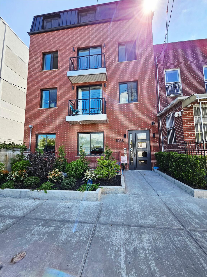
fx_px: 104
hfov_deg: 89.9
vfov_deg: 106.2
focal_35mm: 13
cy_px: 138
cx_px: 104
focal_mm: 1.74
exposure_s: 1/370
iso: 32
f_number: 2.2
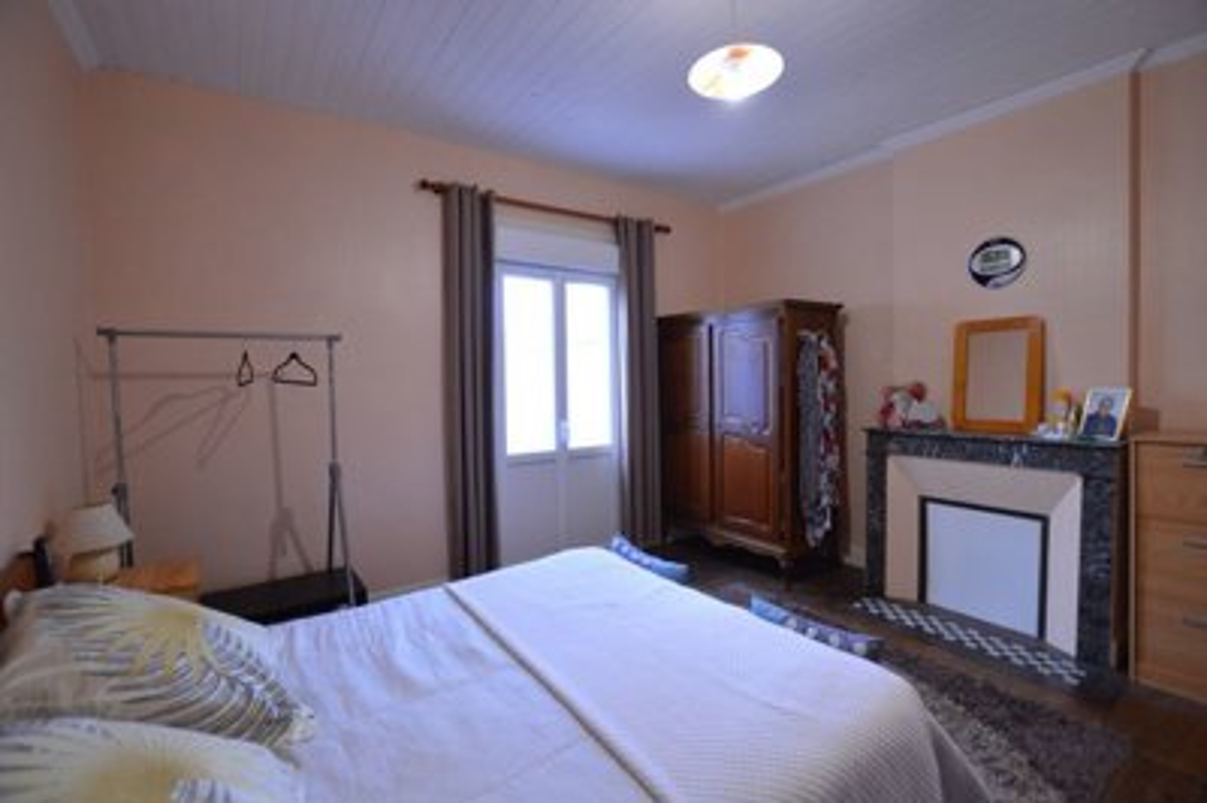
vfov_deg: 77.2
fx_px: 502
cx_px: 604
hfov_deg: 100.4
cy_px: 402
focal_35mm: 15
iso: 1400
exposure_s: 1/60
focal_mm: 10
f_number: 3.5
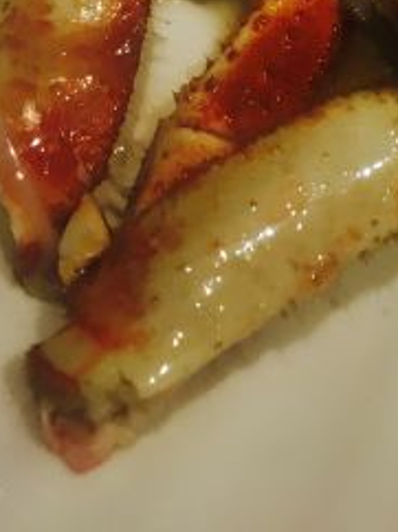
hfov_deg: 16.4
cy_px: -229
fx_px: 1290
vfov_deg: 20.5
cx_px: 538
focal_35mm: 84
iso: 40
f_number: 2.2
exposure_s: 1/33
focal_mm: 4.15
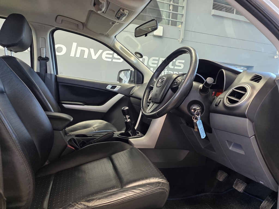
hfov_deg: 73.9
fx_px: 185
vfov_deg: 58.9
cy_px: 104
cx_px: 140
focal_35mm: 23
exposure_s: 1/100
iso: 200
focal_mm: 6.25
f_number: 1.7
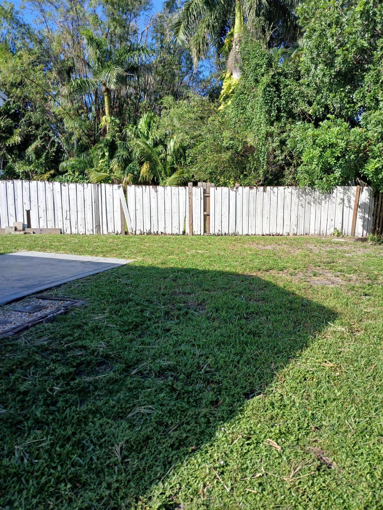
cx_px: 192
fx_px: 384
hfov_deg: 53.1
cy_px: 255
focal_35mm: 26
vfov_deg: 67.3
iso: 20
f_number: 1.8
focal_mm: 3.98
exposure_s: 1/369
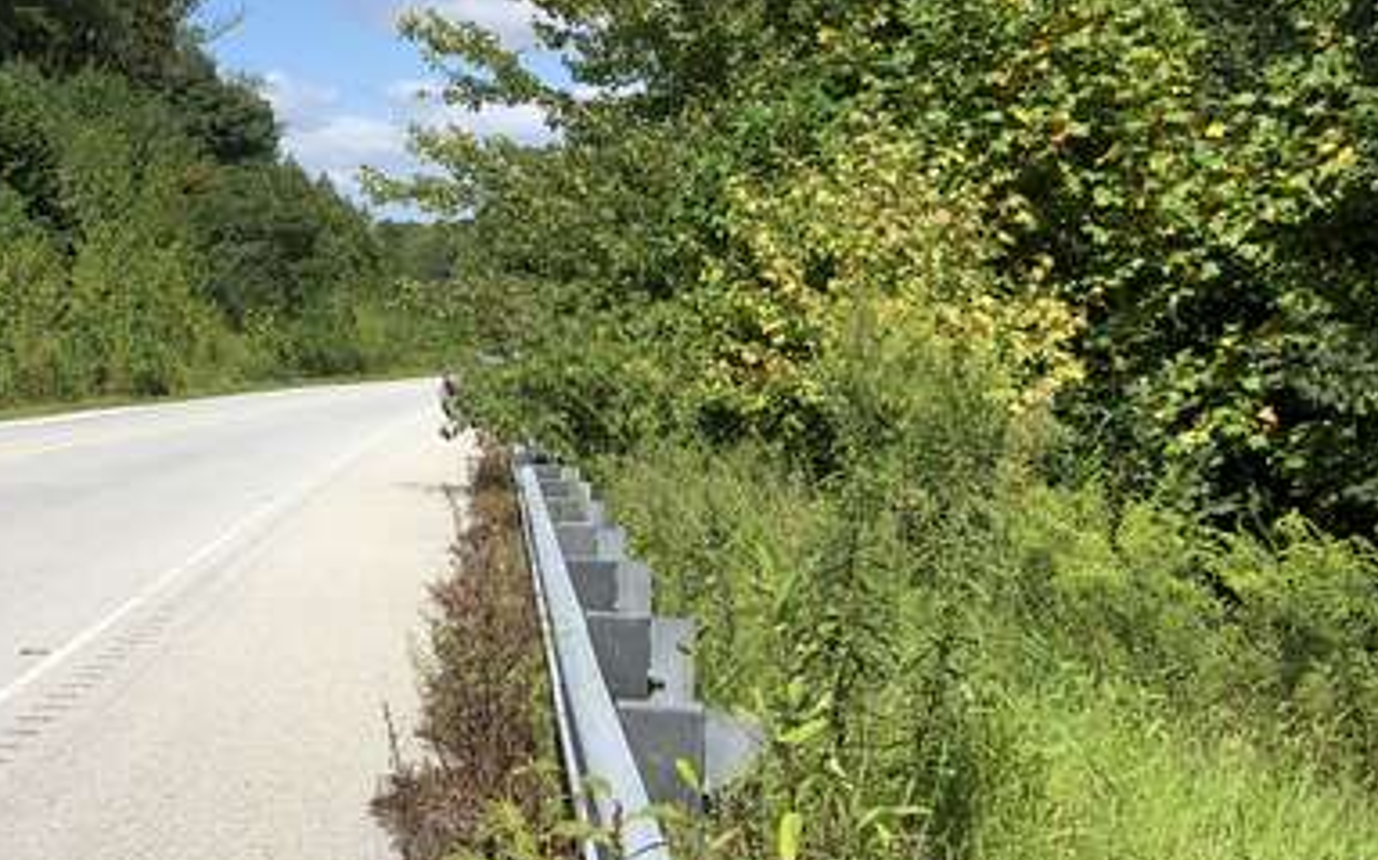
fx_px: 2327
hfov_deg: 32.4
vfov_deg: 20.9
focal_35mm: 62
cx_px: 360
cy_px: 324
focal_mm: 4
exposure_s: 1/2558
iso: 20
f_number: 1.8
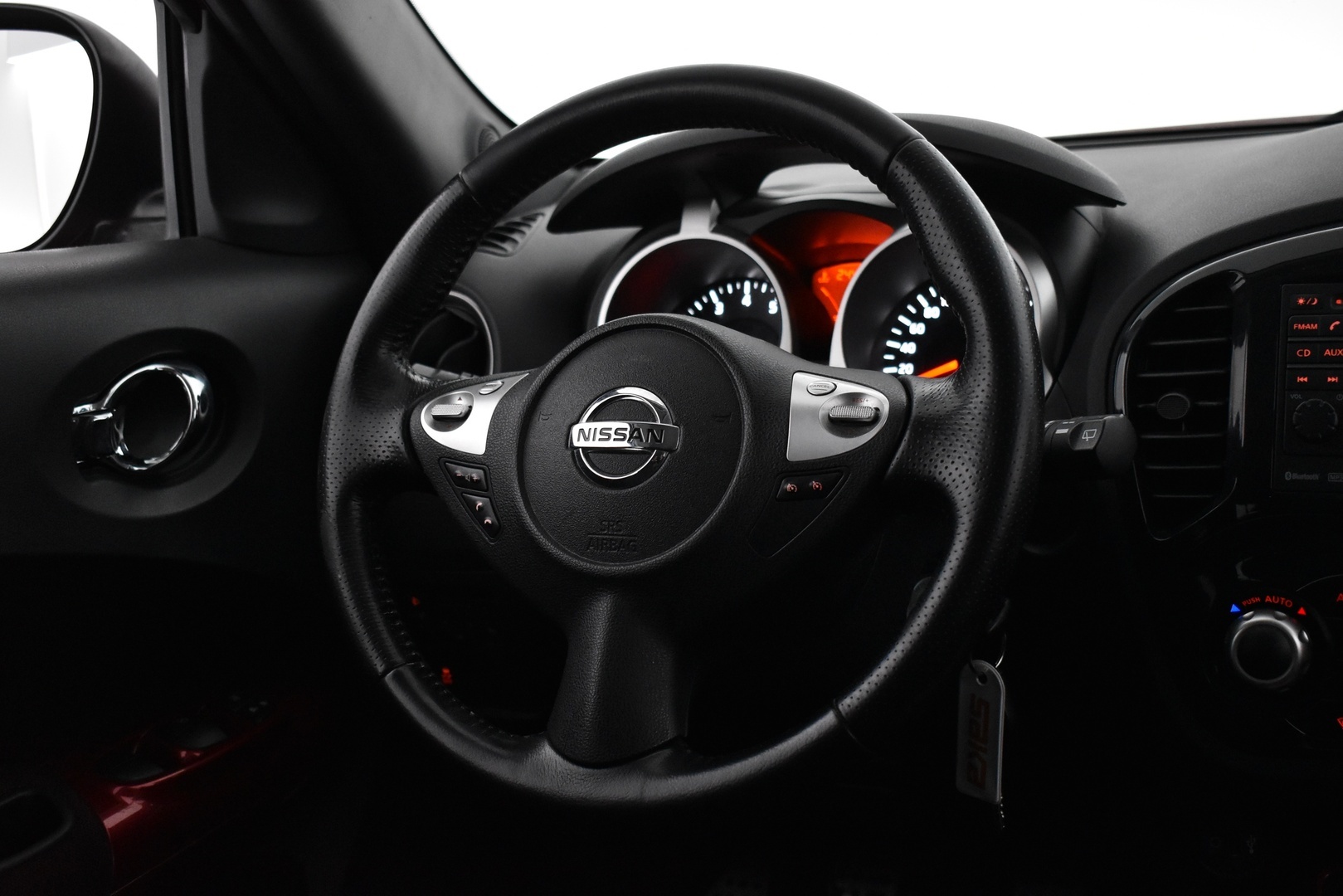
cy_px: 448
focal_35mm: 44
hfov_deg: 45.0
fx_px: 1623
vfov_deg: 30.9
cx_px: 672
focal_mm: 29
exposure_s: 1/80
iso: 3200
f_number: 4.2
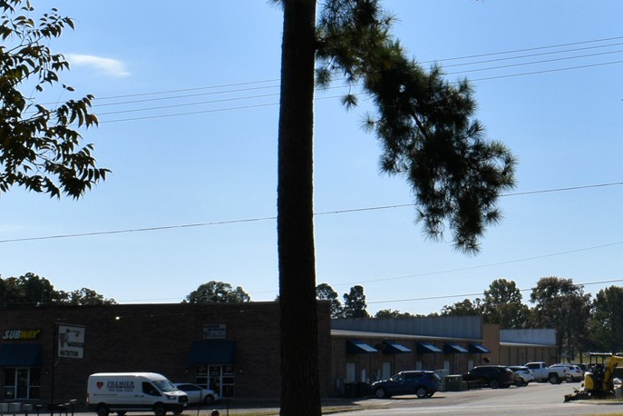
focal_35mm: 80
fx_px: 1384
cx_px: 618
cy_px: 178
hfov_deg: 24.3
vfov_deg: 17.1
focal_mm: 18
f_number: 14
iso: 100
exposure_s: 1/200
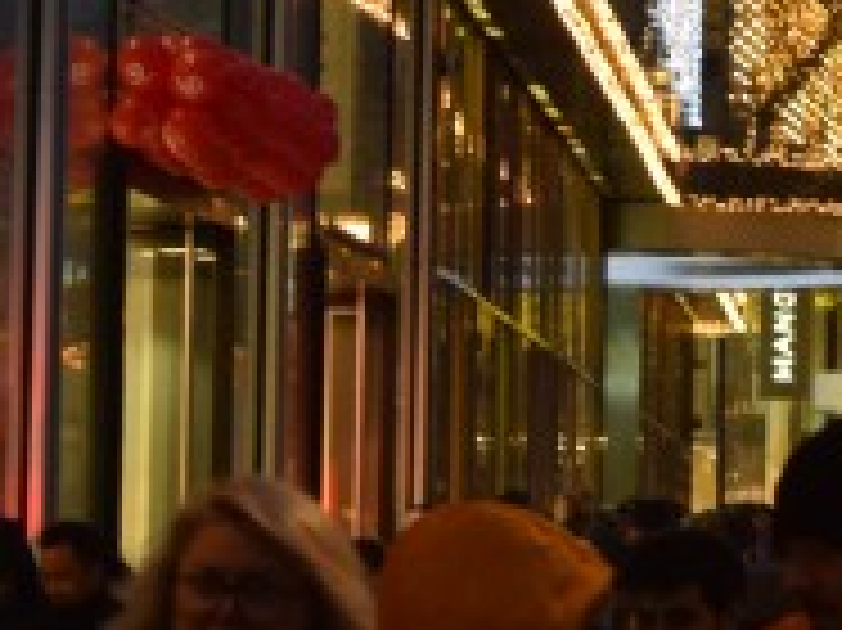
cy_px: -634
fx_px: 9213
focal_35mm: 379
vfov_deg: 3.9
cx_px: 1355
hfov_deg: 5.2
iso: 1250
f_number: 5.3
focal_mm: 48
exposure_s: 1/60
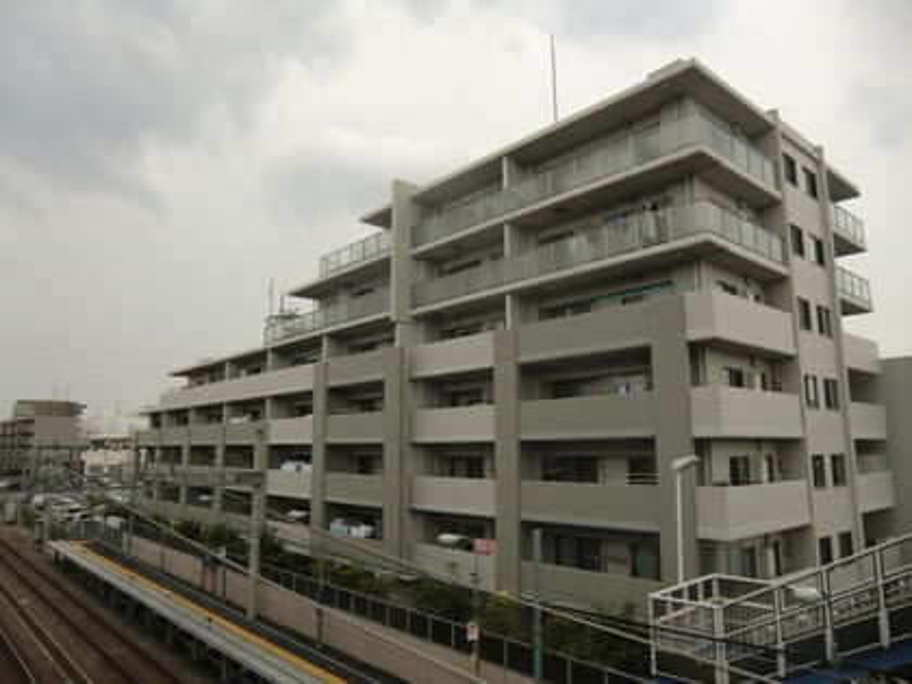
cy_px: 342
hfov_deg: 71.6
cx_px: 456
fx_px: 632
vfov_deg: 56.8
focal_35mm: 24
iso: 64
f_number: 3.2
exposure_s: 1/160
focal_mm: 4.3
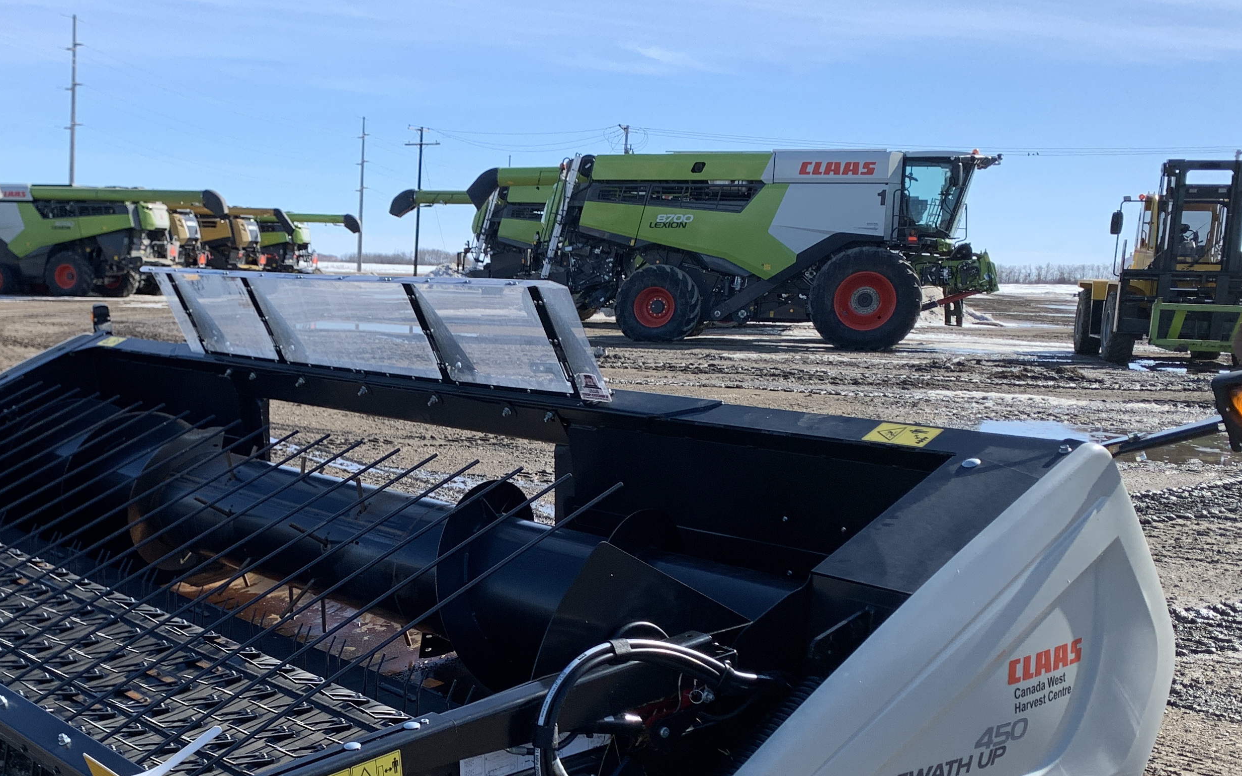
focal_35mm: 45
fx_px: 1523
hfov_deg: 43.3
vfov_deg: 28.3
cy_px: 547
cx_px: 351
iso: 25
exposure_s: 1/2309
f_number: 1.8
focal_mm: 4.25
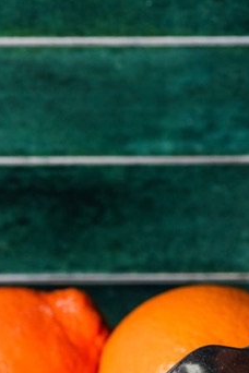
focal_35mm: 193
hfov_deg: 7.0
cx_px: -72
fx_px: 2002
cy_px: 582
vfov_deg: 10.3
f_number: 8
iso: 160
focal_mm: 55
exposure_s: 1/160
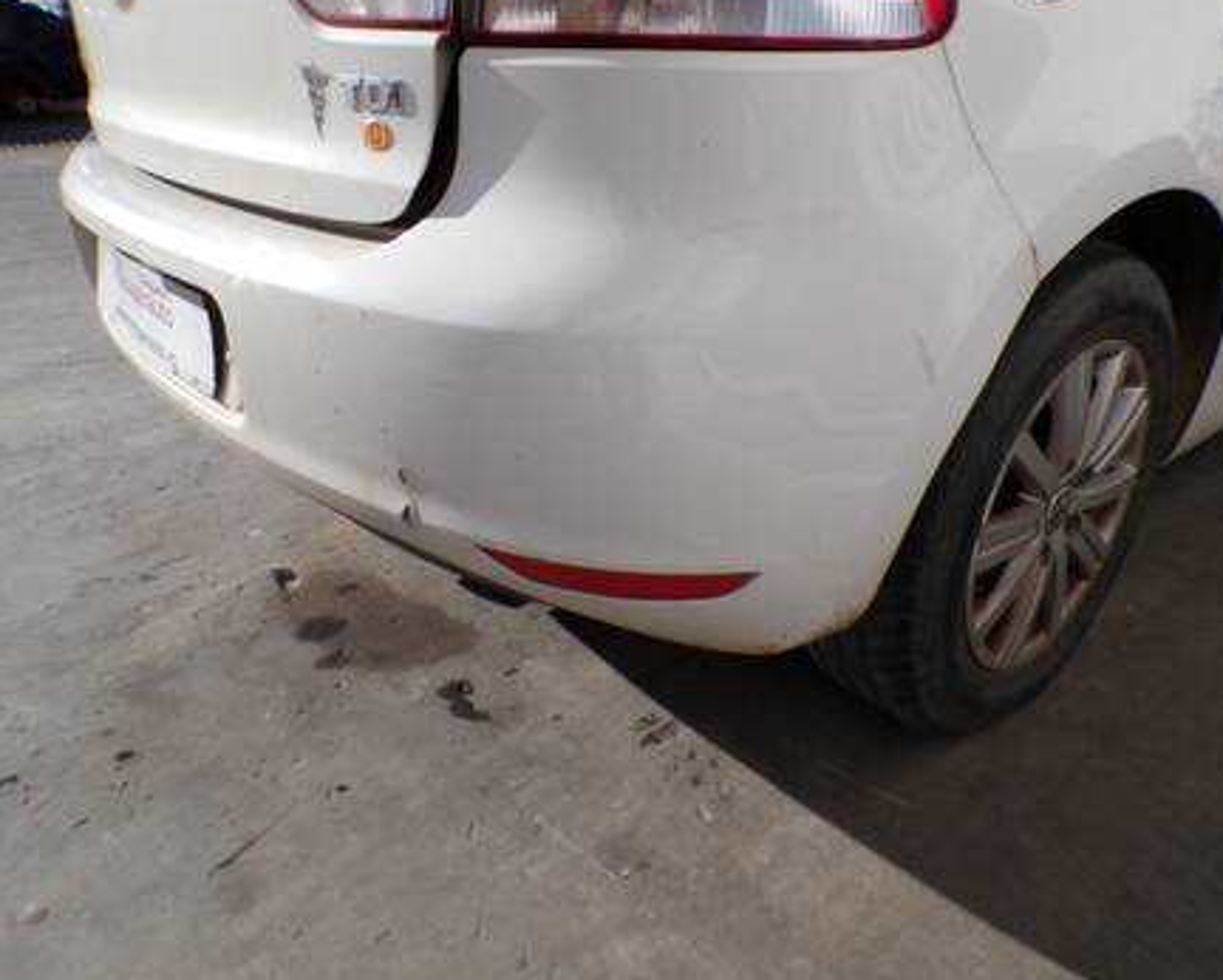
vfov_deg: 55.0
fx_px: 942
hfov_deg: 65.8
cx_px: 674
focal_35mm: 26
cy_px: 476
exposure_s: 1/550
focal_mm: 4.3
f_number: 5.8
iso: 100
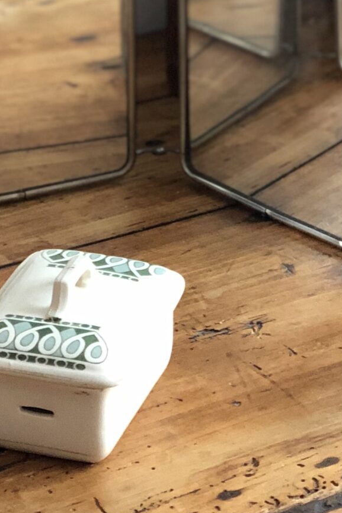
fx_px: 2279
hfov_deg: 8.6
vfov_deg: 12.6
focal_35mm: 160
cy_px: -81
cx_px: 66
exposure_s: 1/13
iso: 160
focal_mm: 6
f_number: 2.4
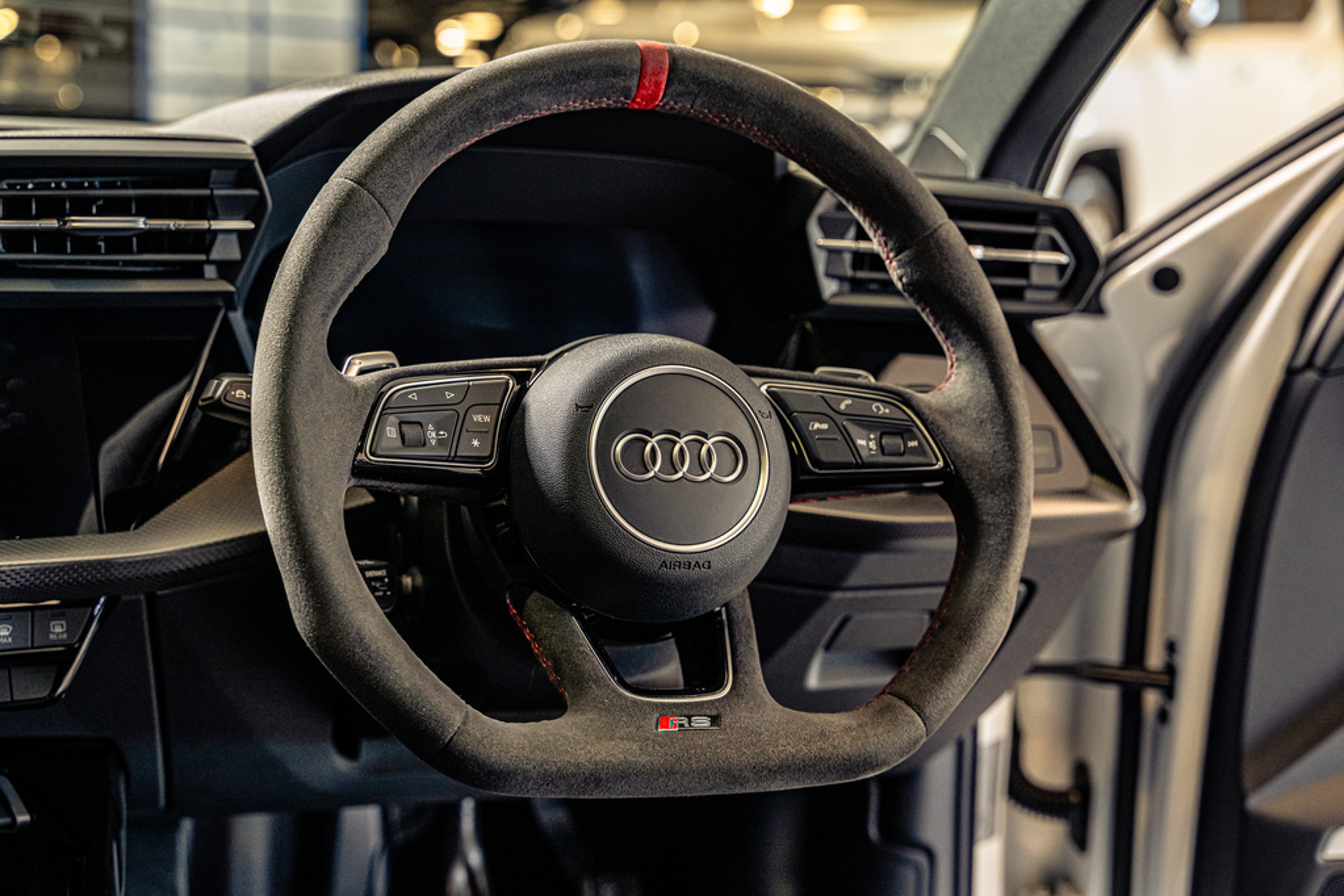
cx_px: 672
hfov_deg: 38.2
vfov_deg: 26.0
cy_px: 448
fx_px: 1941
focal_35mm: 52
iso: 1600
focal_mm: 52
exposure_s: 1/125
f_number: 4
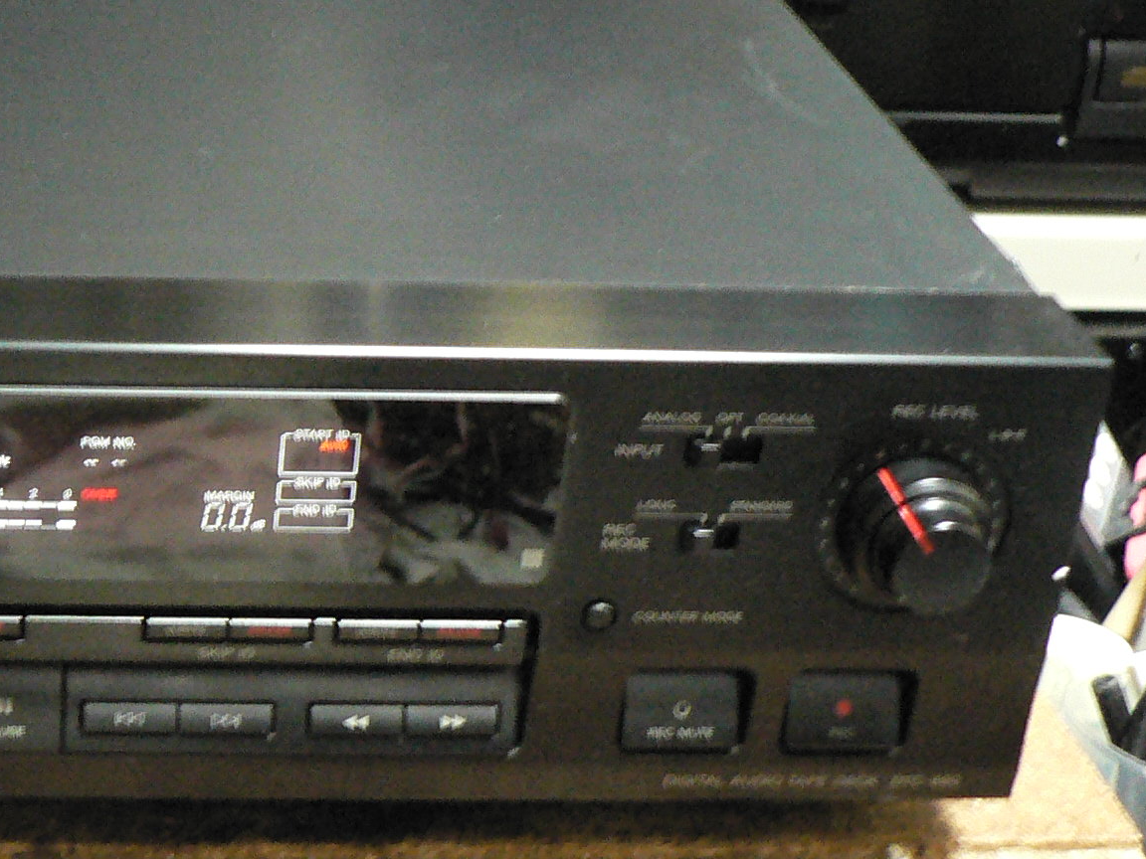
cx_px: -90
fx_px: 2648
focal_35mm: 80
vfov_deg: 18.4
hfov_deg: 23.1
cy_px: 326
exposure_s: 1/6
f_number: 2.8
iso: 400
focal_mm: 6
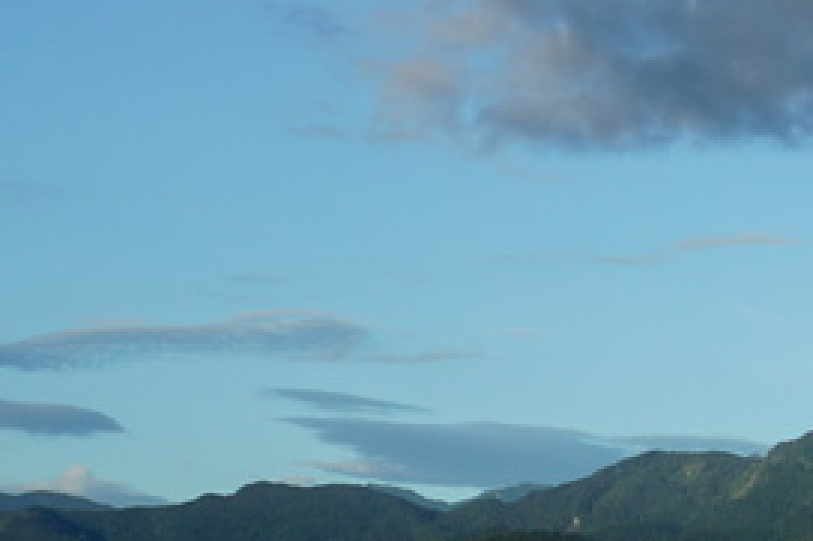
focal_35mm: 164
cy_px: -299
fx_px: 3710
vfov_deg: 8.2
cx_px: 1650
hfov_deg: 11.3
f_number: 11
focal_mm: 23
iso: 100
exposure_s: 1/125
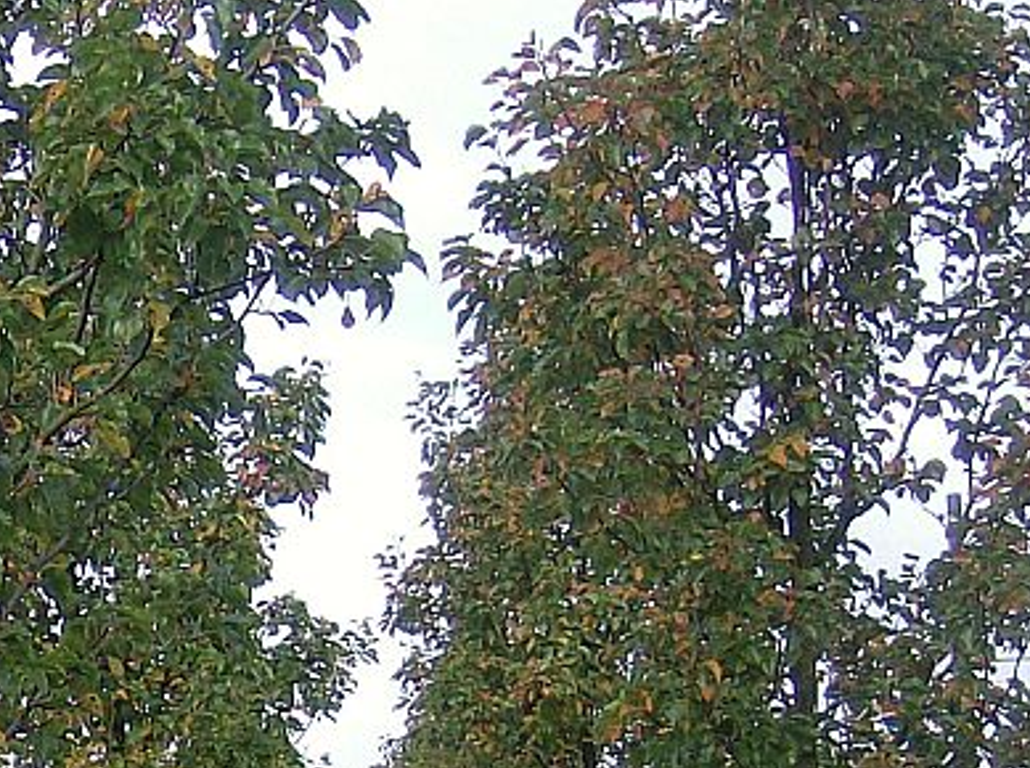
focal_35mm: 121
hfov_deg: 15.5
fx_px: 3593
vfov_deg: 11.9
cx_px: -315
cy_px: 947
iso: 100
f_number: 3.1
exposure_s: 1/382
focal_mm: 7.7
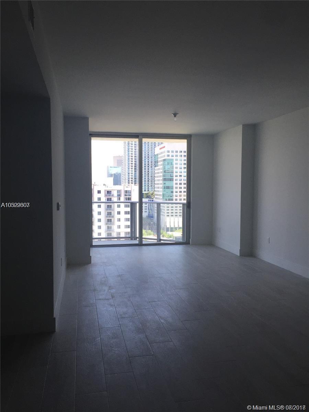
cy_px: 206
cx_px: 154
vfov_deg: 61.7
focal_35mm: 29
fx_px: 345
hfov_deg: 48.2
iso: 50
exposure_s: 1/120
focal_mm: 4.15
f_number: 2.2
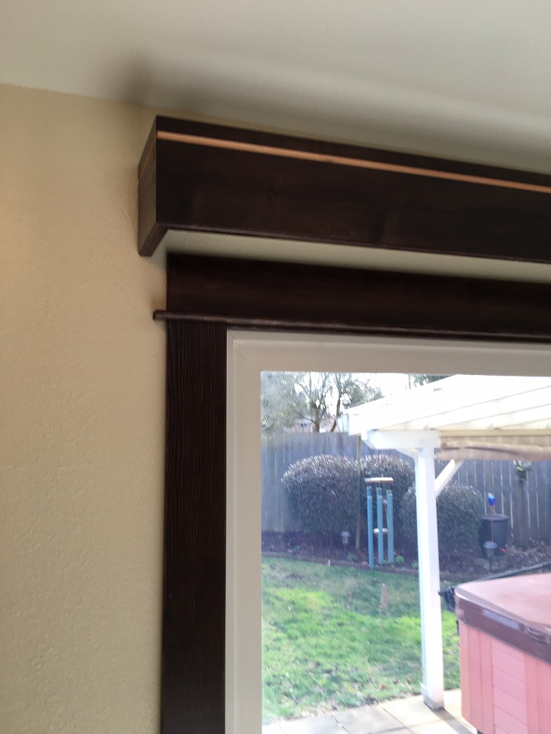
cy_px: 367
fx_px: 615
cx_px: 276
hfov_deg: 48.2
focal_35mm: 29
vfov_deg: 61.7
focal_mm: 4.15
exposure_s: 1/120
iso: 25
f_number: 2.2
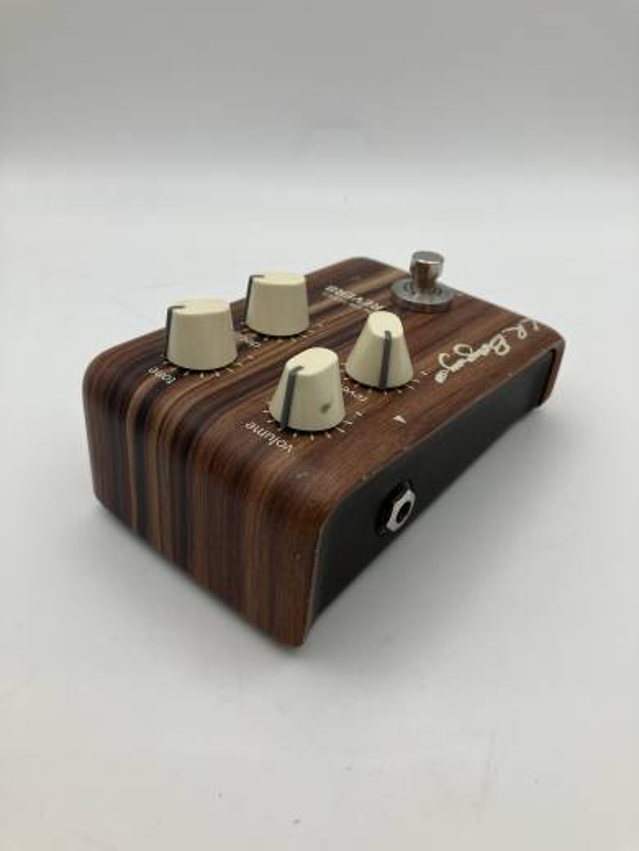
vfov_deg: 63.4
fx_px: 689
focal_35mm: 28
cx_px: 320
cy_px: 426
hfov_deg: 49.7
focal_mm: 3.99
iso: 25
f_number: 1.8
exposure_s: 1/207
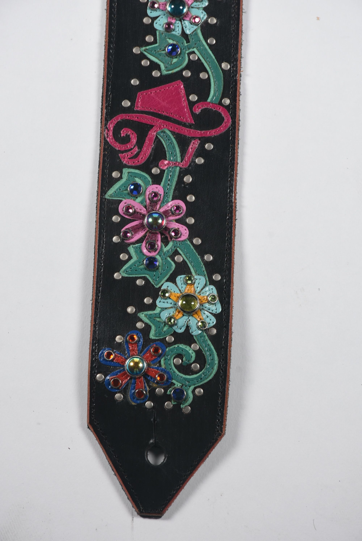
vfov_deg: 11.8
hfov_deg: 7.9
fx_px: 2619
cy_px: 270
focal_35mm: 174
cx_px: 181
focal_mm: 116
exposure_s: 1/125
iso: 200
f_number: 11
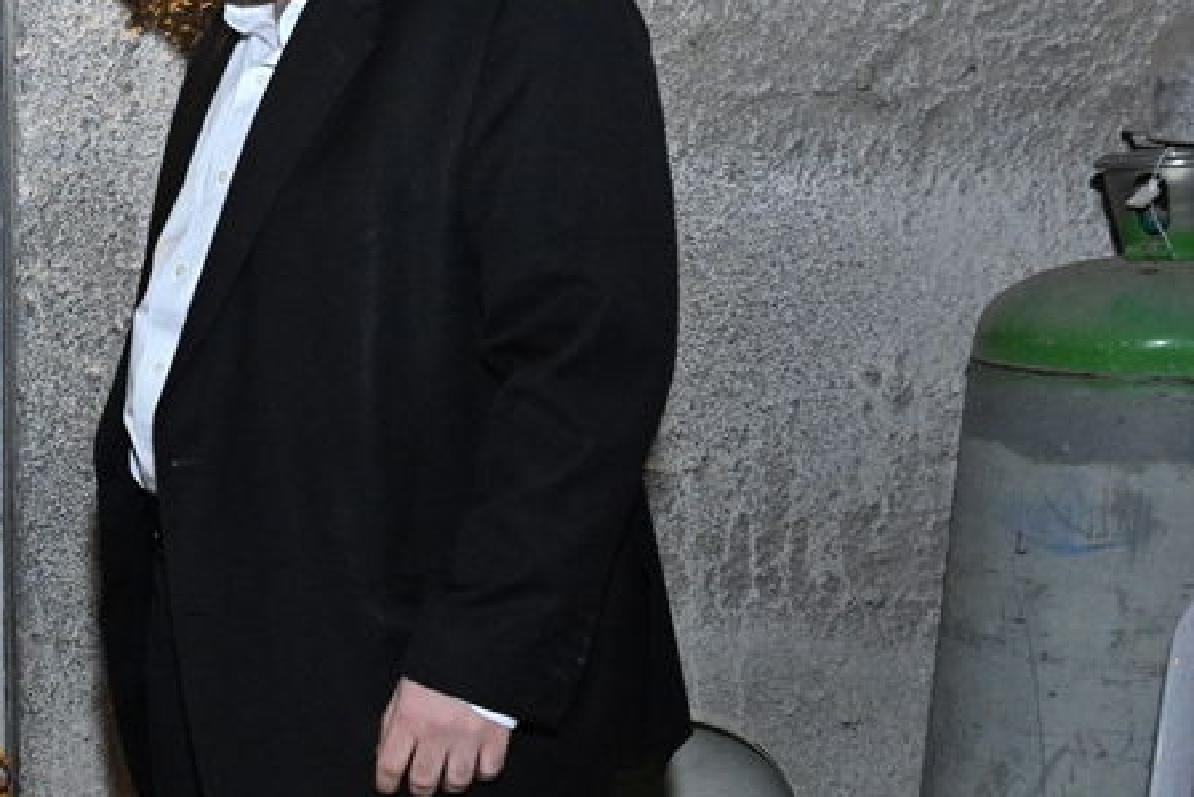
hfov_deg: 24.1
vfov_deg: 17.9
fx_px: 2488
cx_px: -306
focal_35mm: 75
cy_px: 708
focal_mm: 24
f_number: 5.6
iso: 4000
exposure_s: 1/200
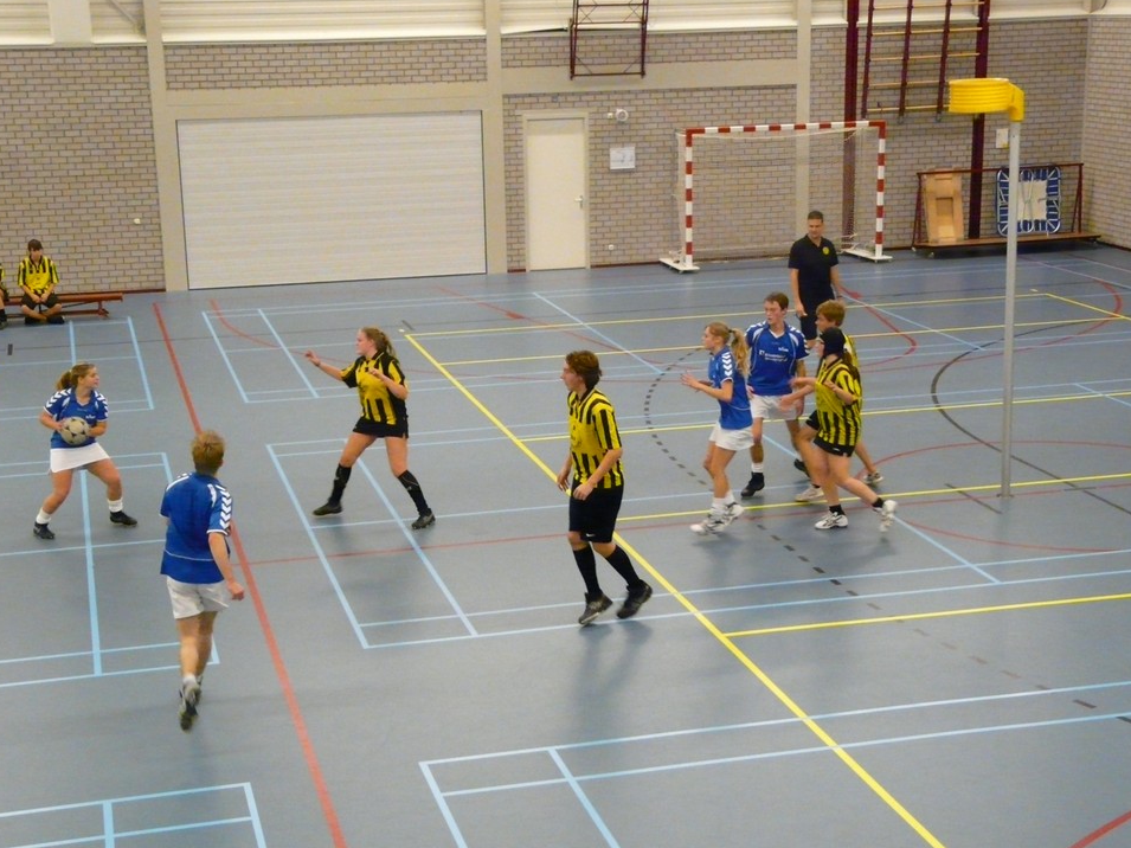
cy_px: 450
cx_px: 554
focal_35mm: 59
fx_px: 1927
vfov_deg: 24.8
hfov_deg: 32.7
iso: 800
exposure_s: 1/80
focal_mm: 9
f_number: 3.2
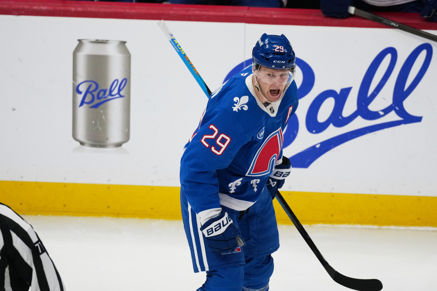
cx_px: 218
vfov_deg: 1.5
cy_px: 146
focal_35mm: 900
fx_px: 10921
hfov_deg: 2.3
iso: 2500
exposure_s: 1/2000
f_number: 4
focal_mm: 600
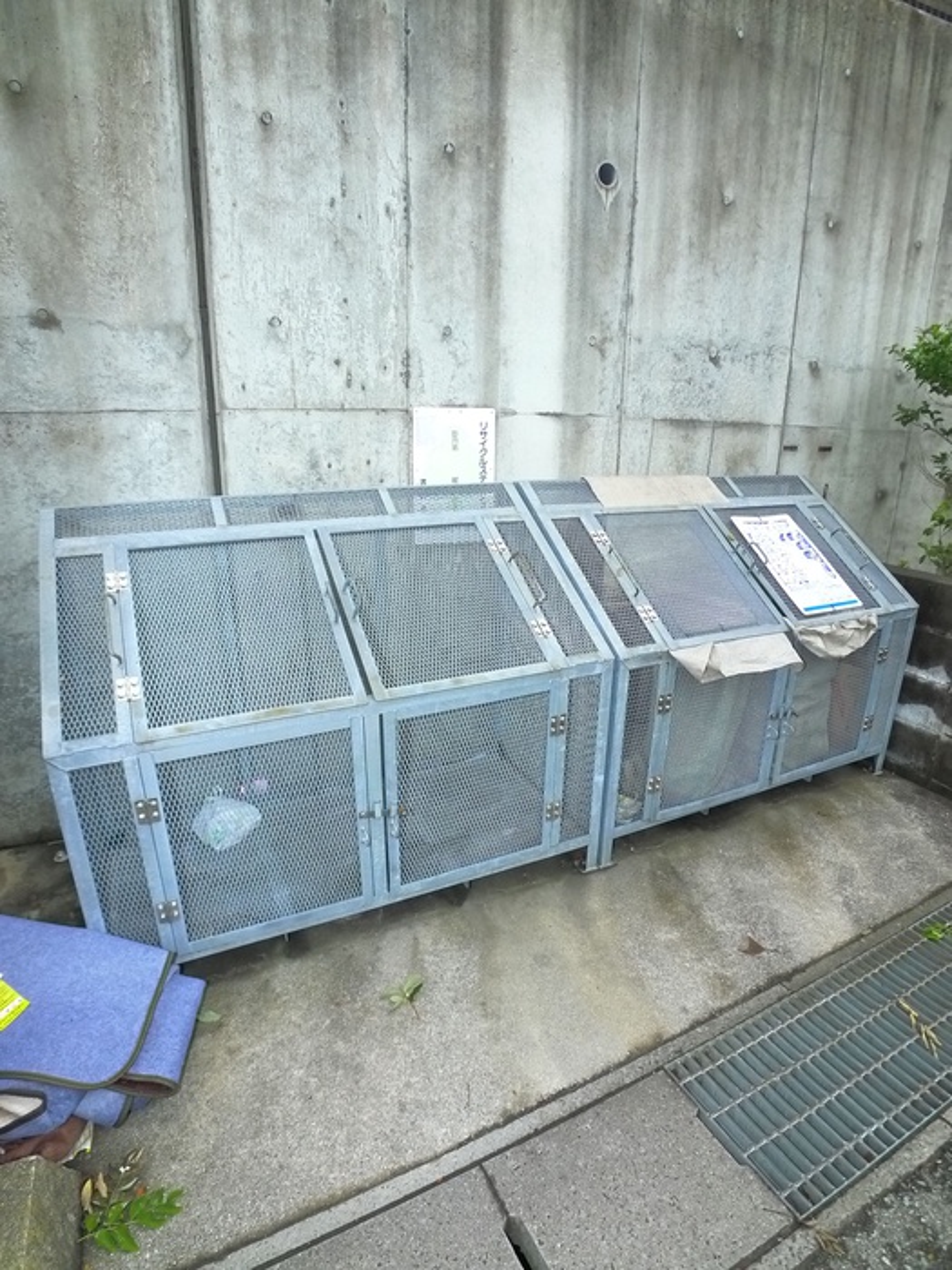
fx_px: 880
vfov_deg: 71.6
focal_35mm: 24
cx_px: 476
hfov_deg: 56.8
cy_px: 635
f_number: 2.8
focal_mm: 5.1
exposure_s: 1/250
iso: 400
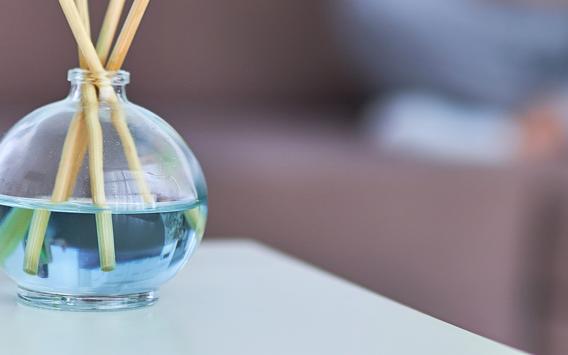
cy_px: -94
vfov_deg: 11.7
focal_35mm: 109
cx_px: 380
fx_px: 1687
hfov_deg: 19.0
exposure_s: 1/60
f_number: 2
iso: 100
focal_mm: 30
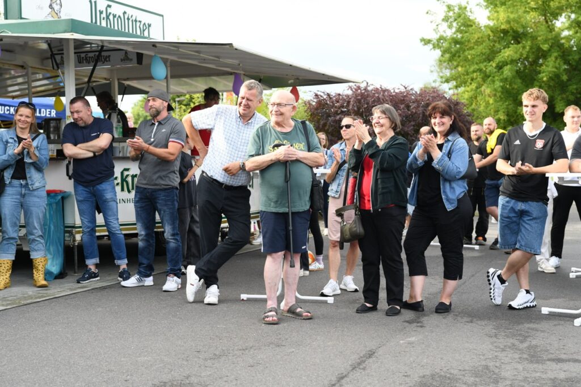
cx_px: 290
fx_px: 887
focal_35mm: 55
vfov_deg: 24.6
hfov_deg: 36.3
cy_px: 194
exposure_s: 1/1600
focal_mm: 55
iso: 1250
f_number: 4
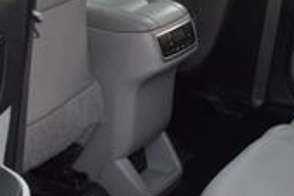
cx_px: 287
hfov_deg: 19.5
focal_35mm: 102
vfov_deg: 13.4
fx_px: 834
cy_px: 101
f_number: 6.3
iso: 1400
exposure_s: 1/15
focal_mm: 18
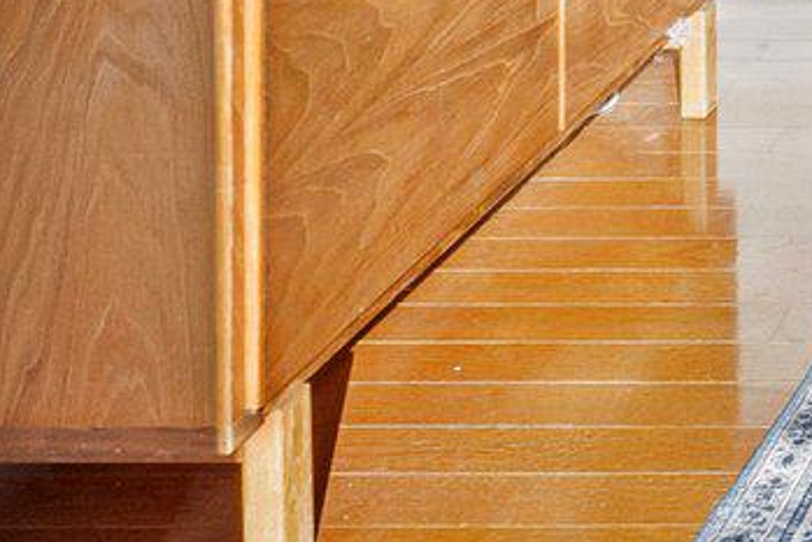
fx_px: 1986
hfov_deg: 16.8
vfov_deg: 12.2
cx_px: 1654
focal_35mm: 88
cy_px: -785
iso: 640
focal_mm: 10
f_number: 8
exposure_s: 1/100
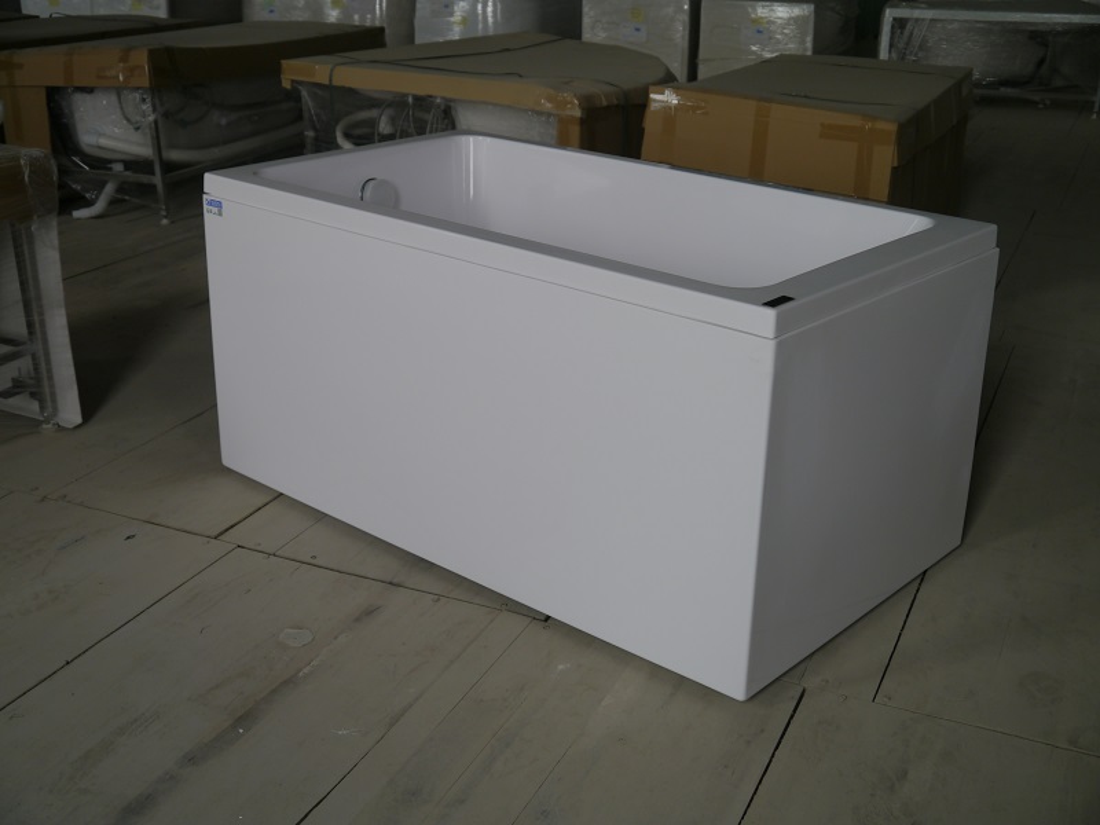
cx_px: 550
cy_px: 412
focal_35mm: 44
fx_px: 1398
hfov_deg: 42.9
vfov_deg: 32.9
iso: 160
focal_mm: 22
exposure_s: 1/80
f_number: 4.4
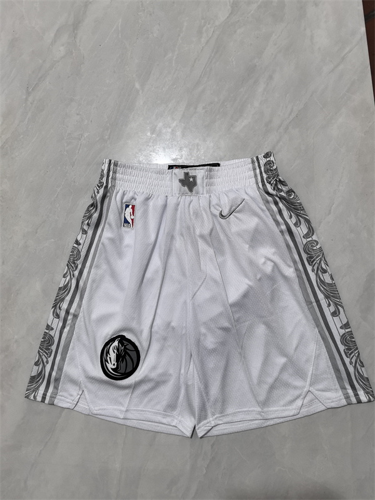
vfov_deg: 65.3
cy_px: 250
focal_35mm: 27
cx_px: 188
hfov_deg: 51.4
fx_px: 390
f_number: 2
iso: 200
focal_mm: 5.75
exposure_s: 1/50
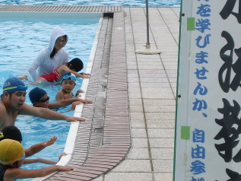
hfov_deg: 16.3
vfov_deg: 12.2
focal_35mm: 121
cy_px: 119
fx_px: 843
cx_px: 97
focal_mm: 10.4
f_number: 4
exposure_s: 1/640
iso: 64
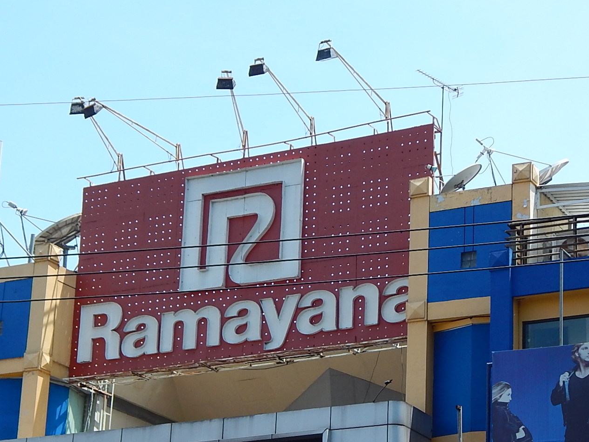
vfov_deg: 14.9
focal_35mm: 99
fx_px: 1685
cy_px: 336
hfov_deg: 19.8
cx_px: 380
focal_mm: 9.7
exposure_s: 1/800
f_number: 3.8
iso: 125
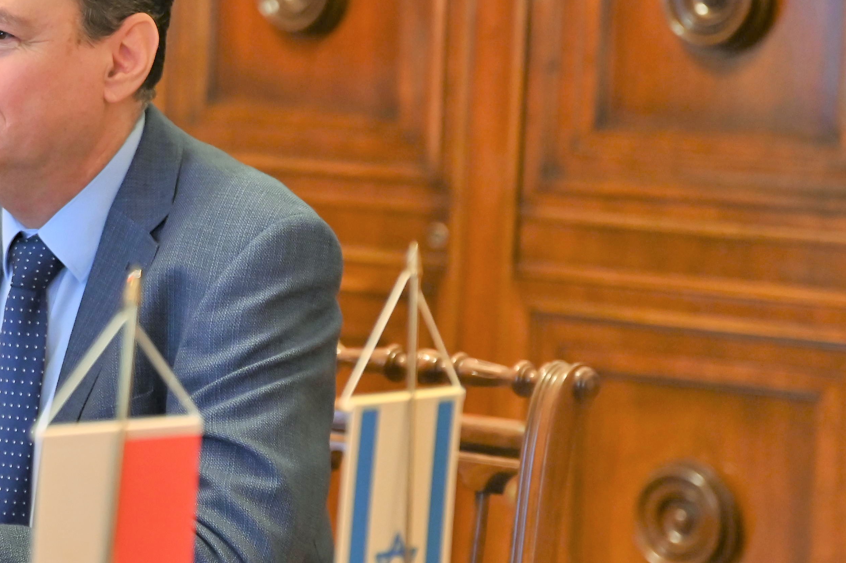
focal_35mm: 169
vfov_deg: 8.1
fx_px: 3969
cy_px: 321
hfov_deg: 12.0
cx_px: -46
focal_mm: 70
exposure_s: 1/100
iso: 3200
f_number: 2.8
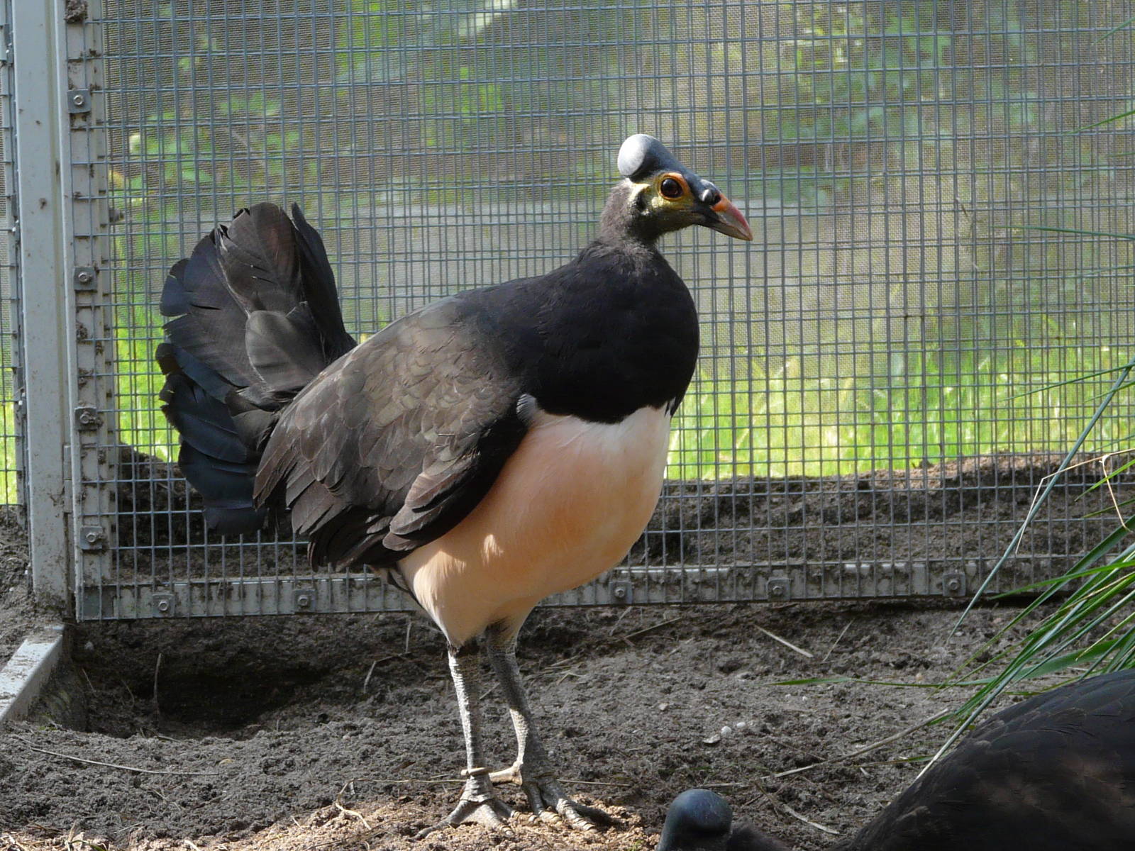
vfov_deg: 7.8
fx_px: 6263
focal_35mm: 191
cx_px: 568
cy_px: 426
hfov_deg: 10.4
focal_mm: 19.7
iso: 100
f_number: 3.6
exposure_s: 1/100
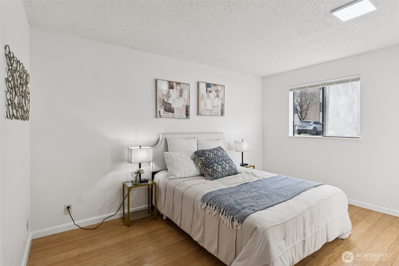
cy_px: 133
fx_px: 208
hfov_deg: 87.7
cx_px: 200
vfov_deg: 65.2
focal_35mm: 19
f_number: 9
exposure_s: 1/20
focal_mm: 12.5
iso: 250
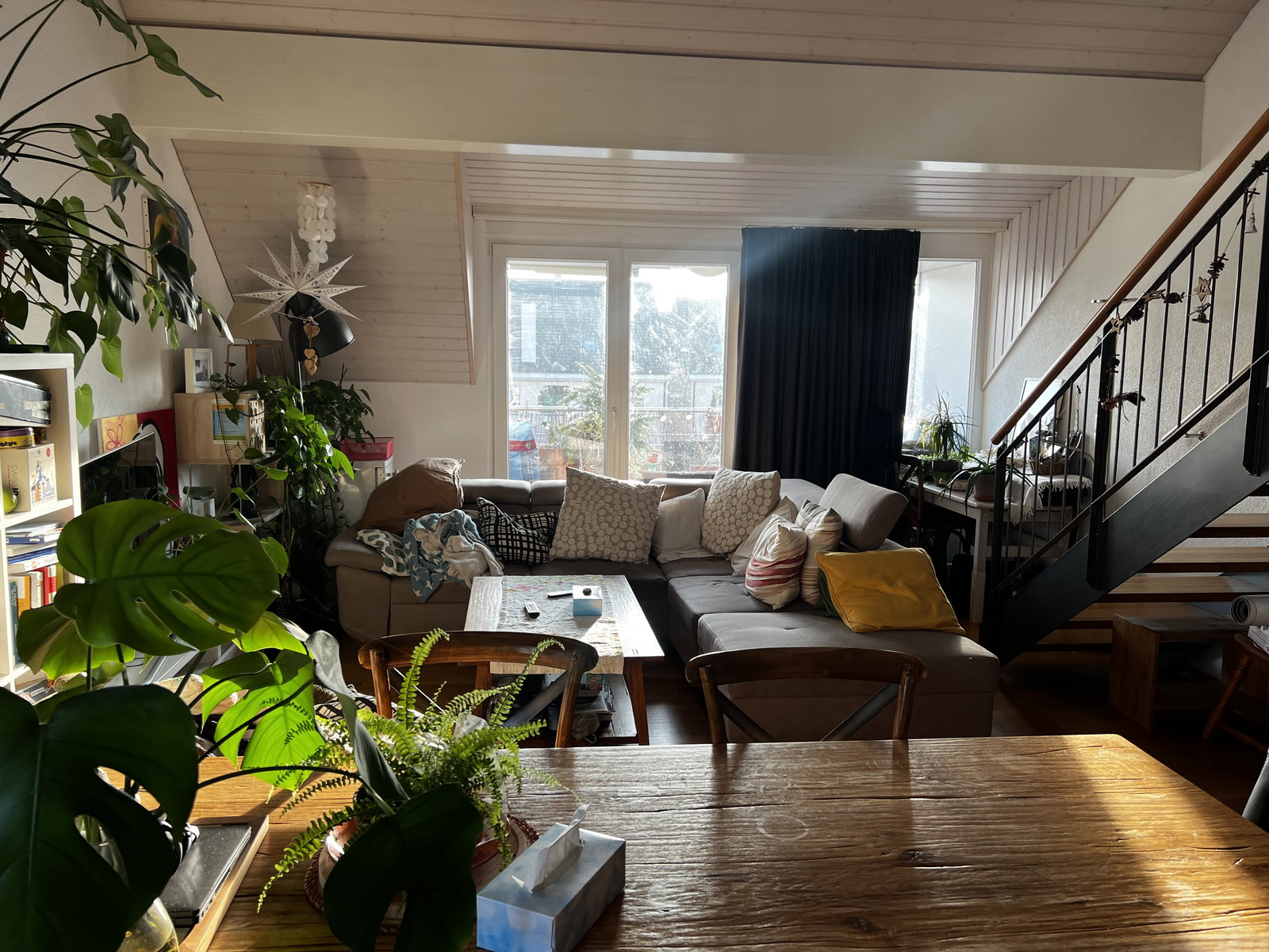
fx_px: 953
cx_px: 634
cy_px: 476
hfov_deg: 67.3
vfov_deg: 53.1
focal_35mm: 26
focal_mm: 5.7
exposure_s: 1/121
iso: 64
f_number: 1.5
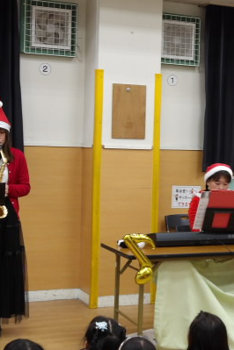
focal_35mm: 70
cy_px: 182
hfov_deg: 19.3
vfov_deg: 28.8
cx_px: 178
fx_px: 682
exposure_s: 1/22
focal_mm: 7.6
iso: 160
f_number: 3.7
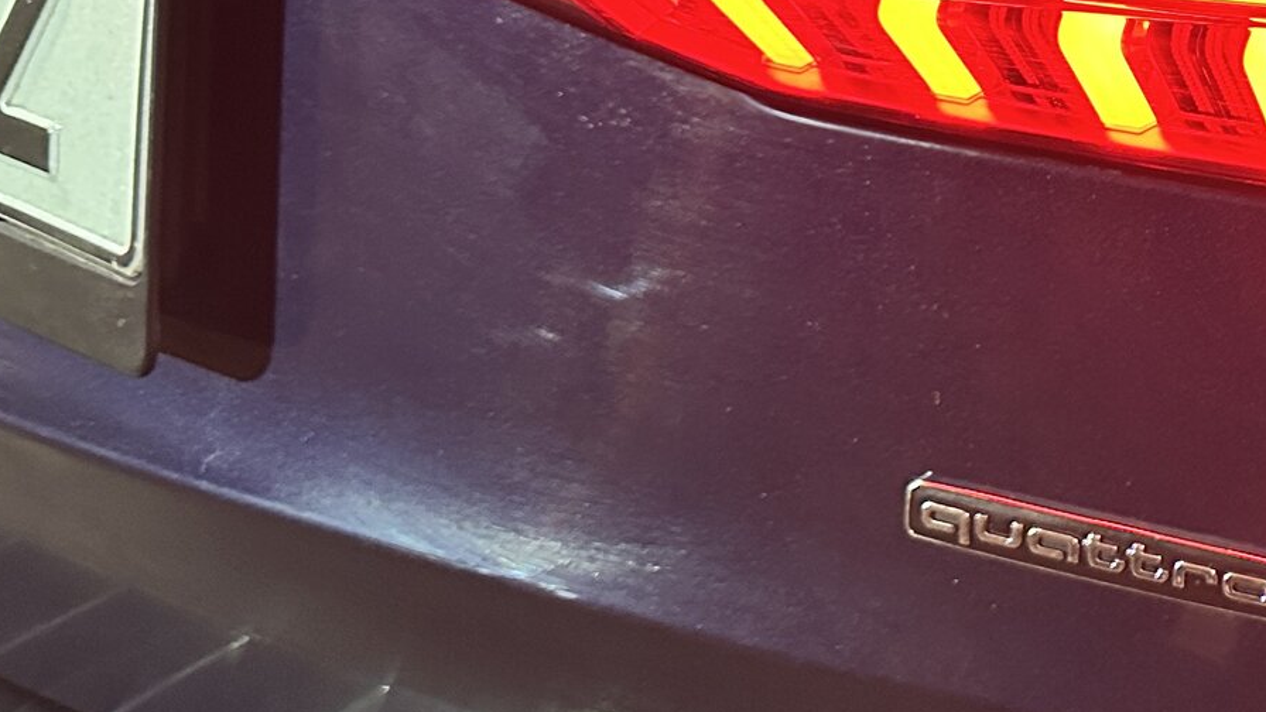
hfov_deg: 25.8
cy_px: 1
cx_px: 1655
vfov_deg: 16.9
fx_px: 2350
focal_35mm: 70
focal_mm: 6.86
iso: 640
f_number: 1.78
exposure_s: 1/50
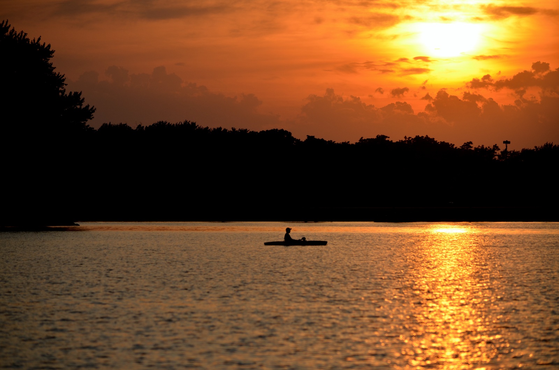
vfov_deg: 5.9
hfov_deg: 8.9
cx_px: 280
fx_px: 3602
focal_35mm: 232
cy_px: 185
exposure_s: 1/2000
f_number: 5.6
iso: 125
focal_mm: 155
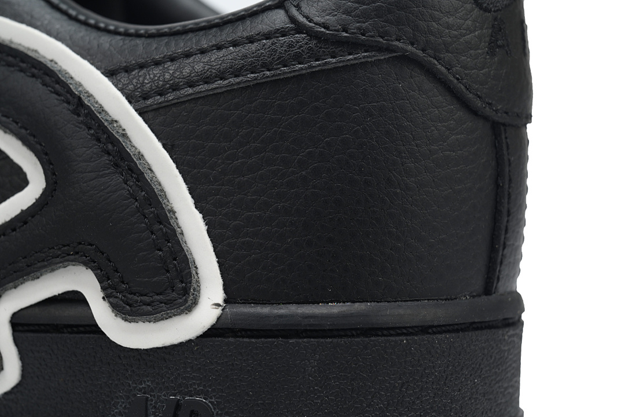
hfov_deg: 20.8
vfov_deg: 14.0
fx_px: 1701
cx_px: 312
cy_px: 208
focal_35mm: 98
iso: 800
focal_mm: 98
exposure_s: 1/100
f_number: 11
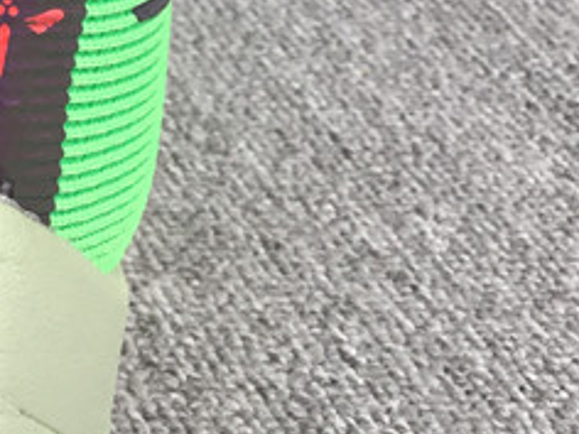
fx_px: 1974
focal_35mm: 118
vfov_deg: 12.3
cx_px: -427
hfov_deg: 14.8
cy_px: -94
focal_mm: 3.3
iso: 25
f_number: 2.4
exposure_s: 1/275
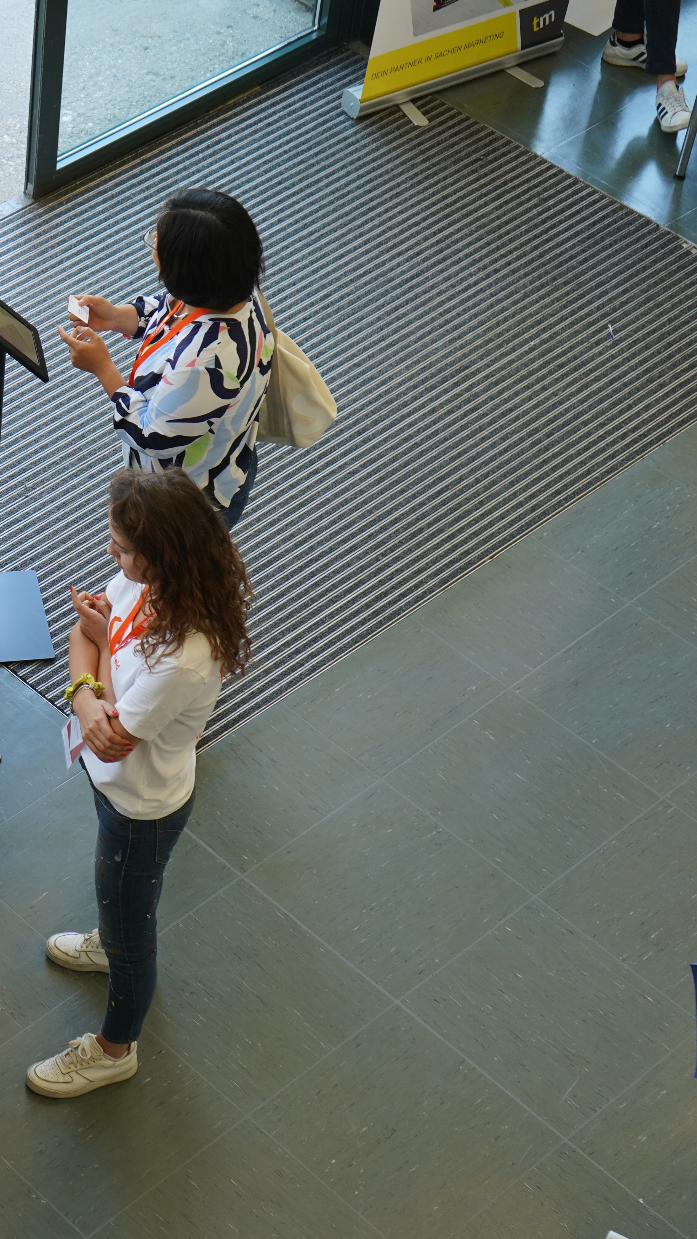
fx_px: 2563
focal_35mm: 78
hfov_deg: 14.9
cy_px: 623
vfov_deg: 27.2
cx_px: -146
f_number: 4.5
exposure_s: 1/160
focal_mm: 49
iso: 640
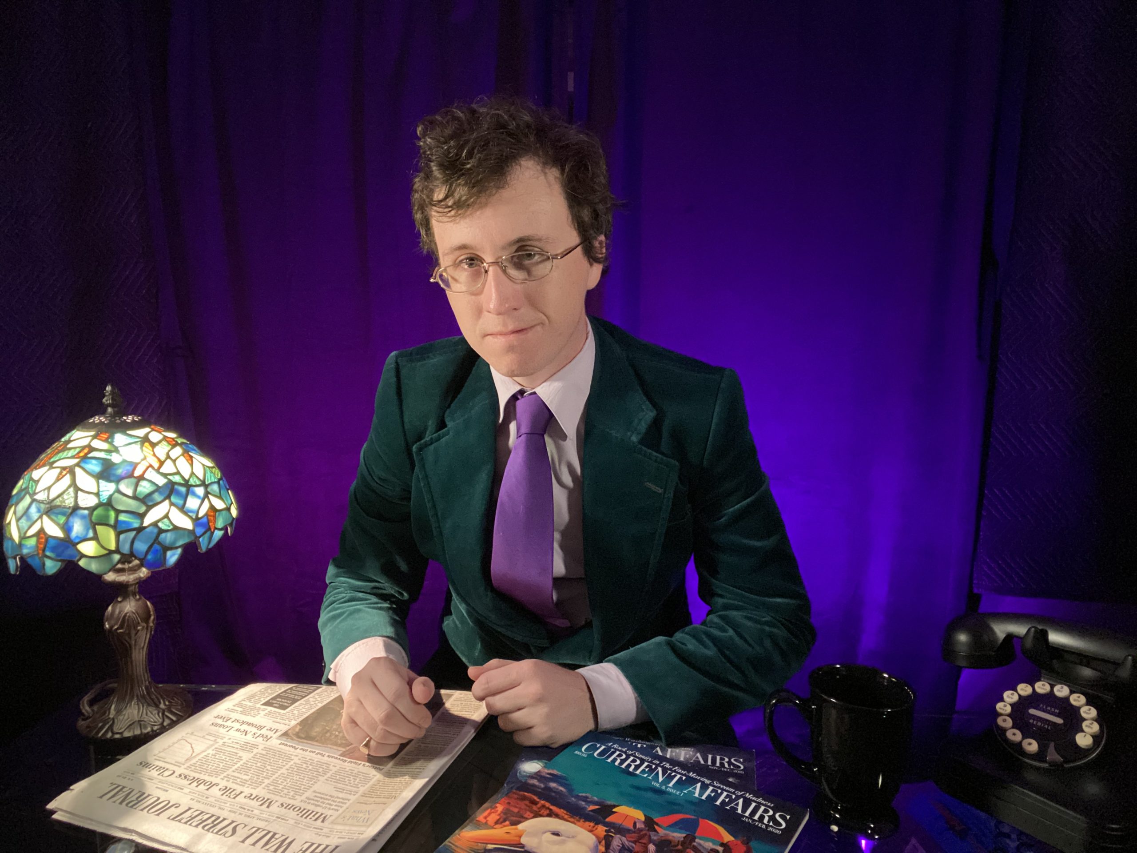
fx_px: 755
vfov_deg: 58.9
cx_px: 568
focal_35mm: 23
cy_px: 426
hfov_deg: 73.9
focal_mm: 2.71
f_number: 2.2
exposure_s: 1/24
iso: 640
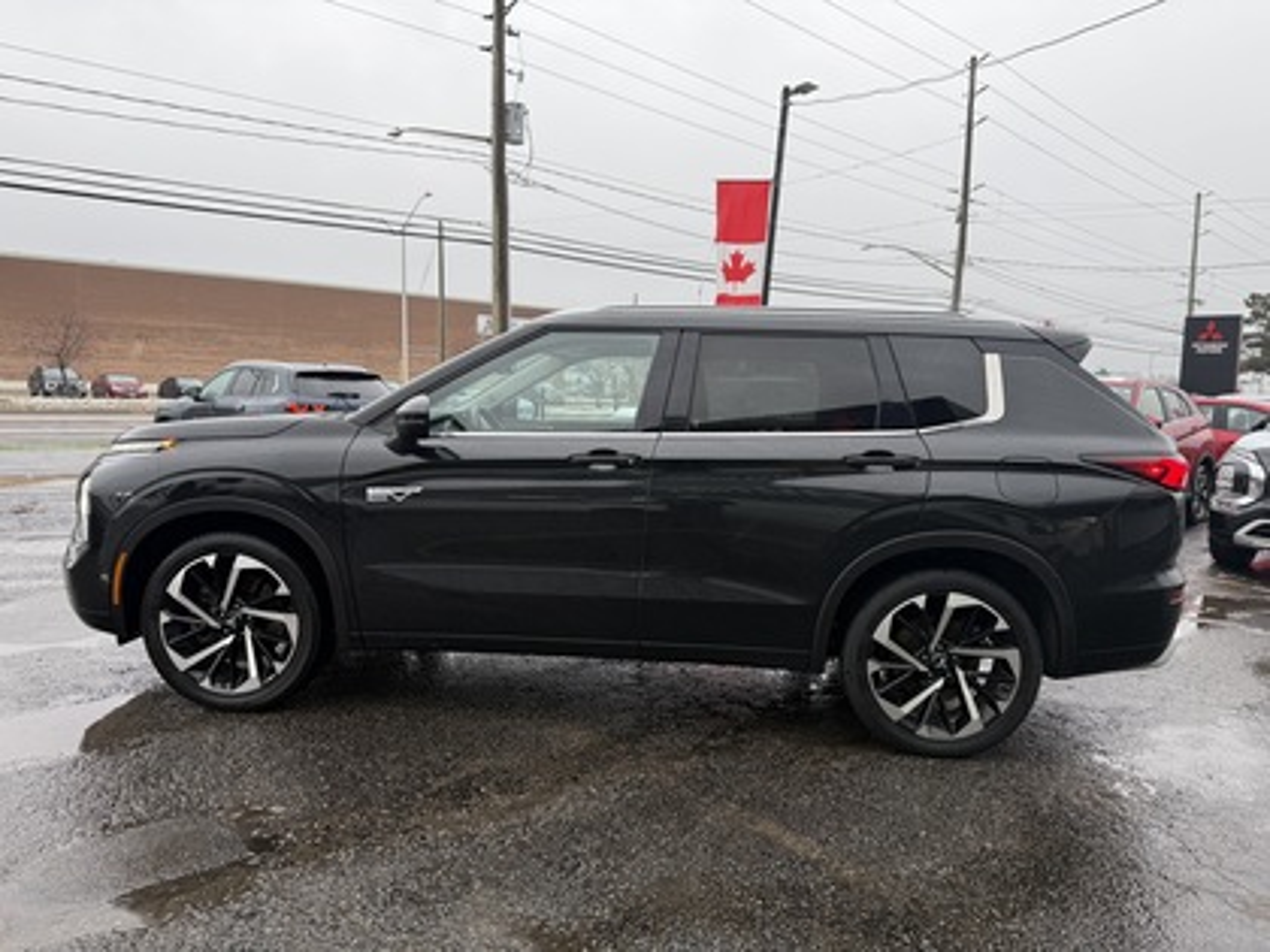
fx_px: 881
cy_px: 476
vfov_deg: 56.8
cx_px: 635
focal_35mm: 24
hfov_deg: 71.6
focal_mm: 6.76
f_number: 1.78
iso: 100
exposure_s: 1/121
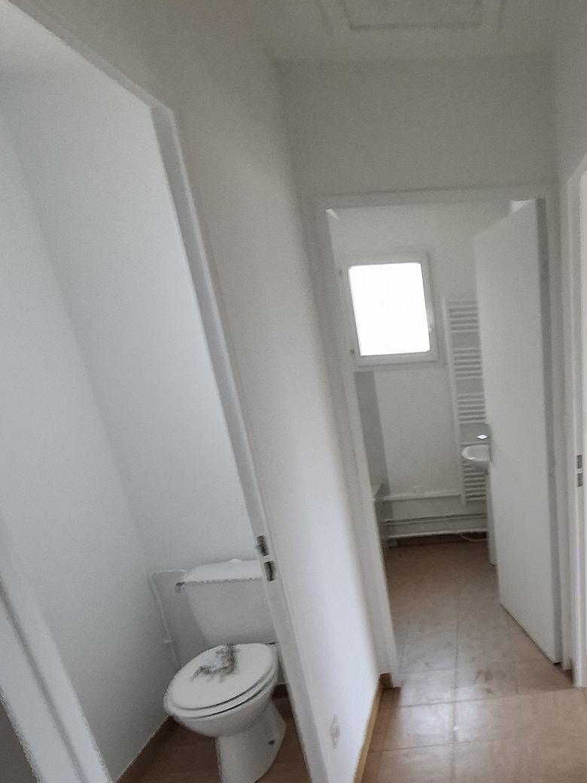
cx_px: 518
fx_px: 543
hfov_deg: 50.9
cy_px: 559
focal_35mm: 24
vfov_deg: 68.2
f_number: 2.2
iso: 320
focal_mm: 1.74
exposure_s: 1/25
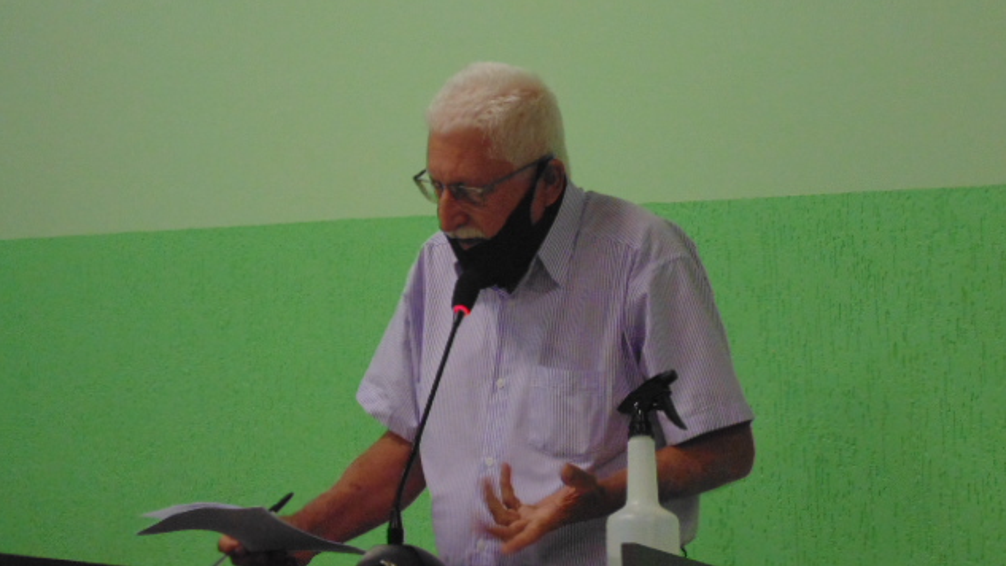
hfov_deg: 24.5
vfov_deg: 13.9
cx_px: 499
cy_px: 248
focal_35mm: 87
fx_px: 2321
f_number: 4.3
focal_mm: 14.1
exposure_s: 1/30
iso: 400
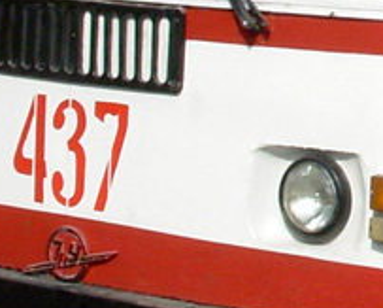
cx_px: 772
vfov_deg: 7.0
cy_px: -60
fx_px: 2486
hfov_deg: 8.4
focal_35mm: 219
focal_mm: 6.3
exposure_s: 1/512
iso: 50
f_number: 4.9
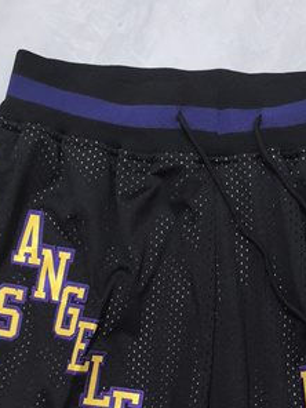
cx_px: 216
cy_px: 320
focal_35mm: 73
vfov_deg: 26.2
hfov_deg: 20.1
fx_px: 860
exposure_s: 1/33.3
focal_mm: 5.75
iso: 320
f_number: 2
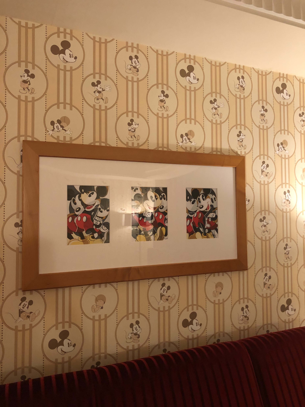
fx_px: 329
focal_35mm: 28
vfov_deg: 63.4
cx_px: 152
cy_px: 204
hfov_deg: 49.7
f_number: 1.8
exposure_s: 1/17
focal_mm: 4
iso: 100
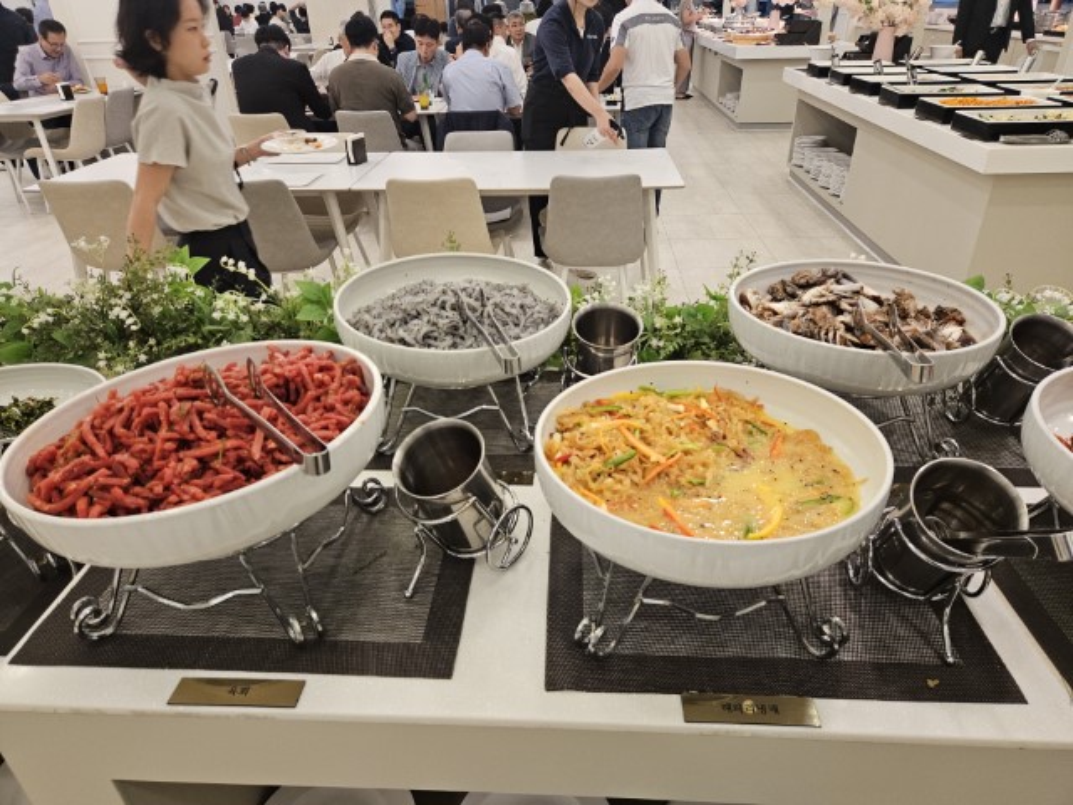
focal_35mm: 23
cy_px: 402
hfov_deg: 73.9
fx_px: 713
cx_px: 536
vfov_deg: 58.9
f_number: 1.8
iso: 125
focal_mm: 5.4
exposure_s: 1/120
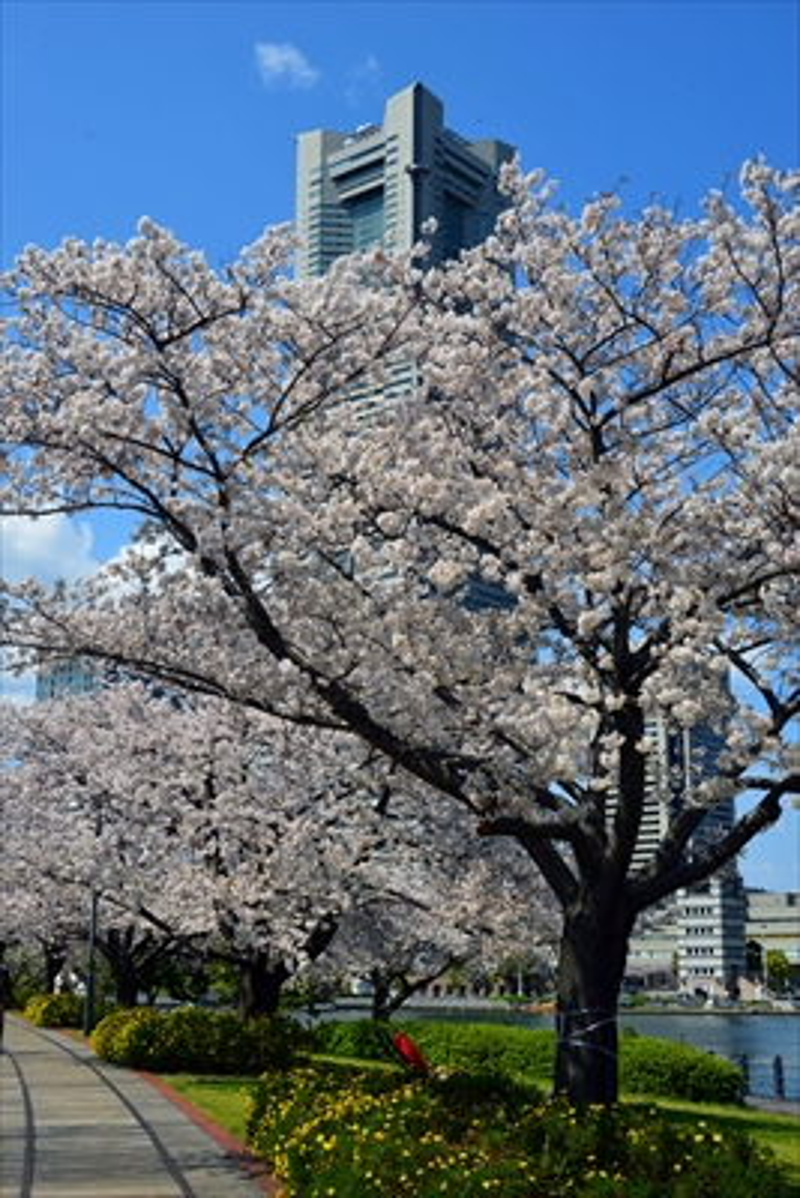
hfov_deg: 28.1
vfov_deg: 41.1
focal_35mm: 48
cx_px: 400
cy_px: 599
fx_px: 1598
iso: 400
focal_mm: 48
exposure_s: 1/640
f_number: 13
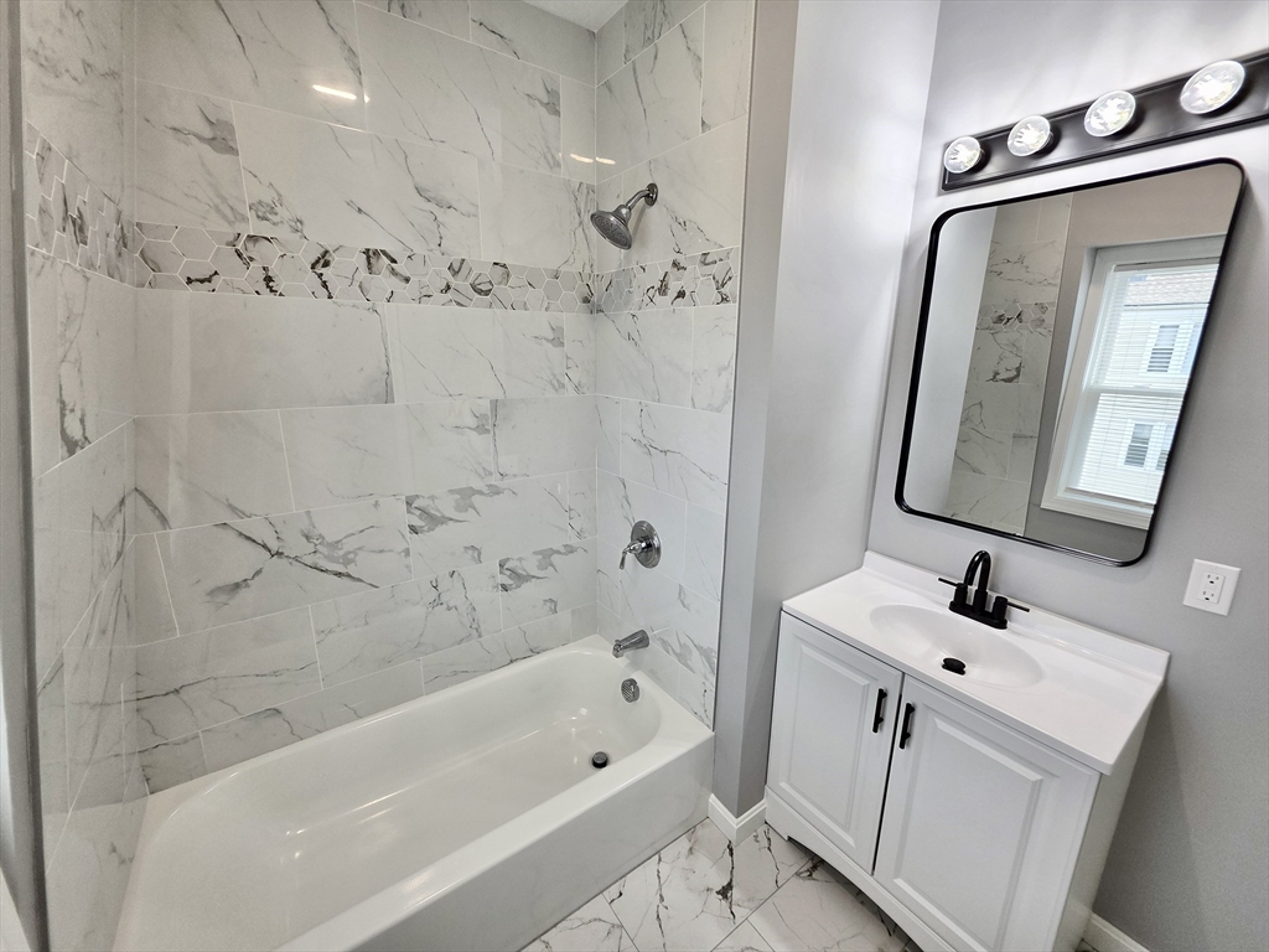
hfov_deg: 106.2
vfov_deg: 89.9
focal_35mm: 13
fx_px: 477
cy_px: 476
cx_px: 634
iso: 50
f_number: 1.9
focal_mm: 2.2
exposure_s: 1/120
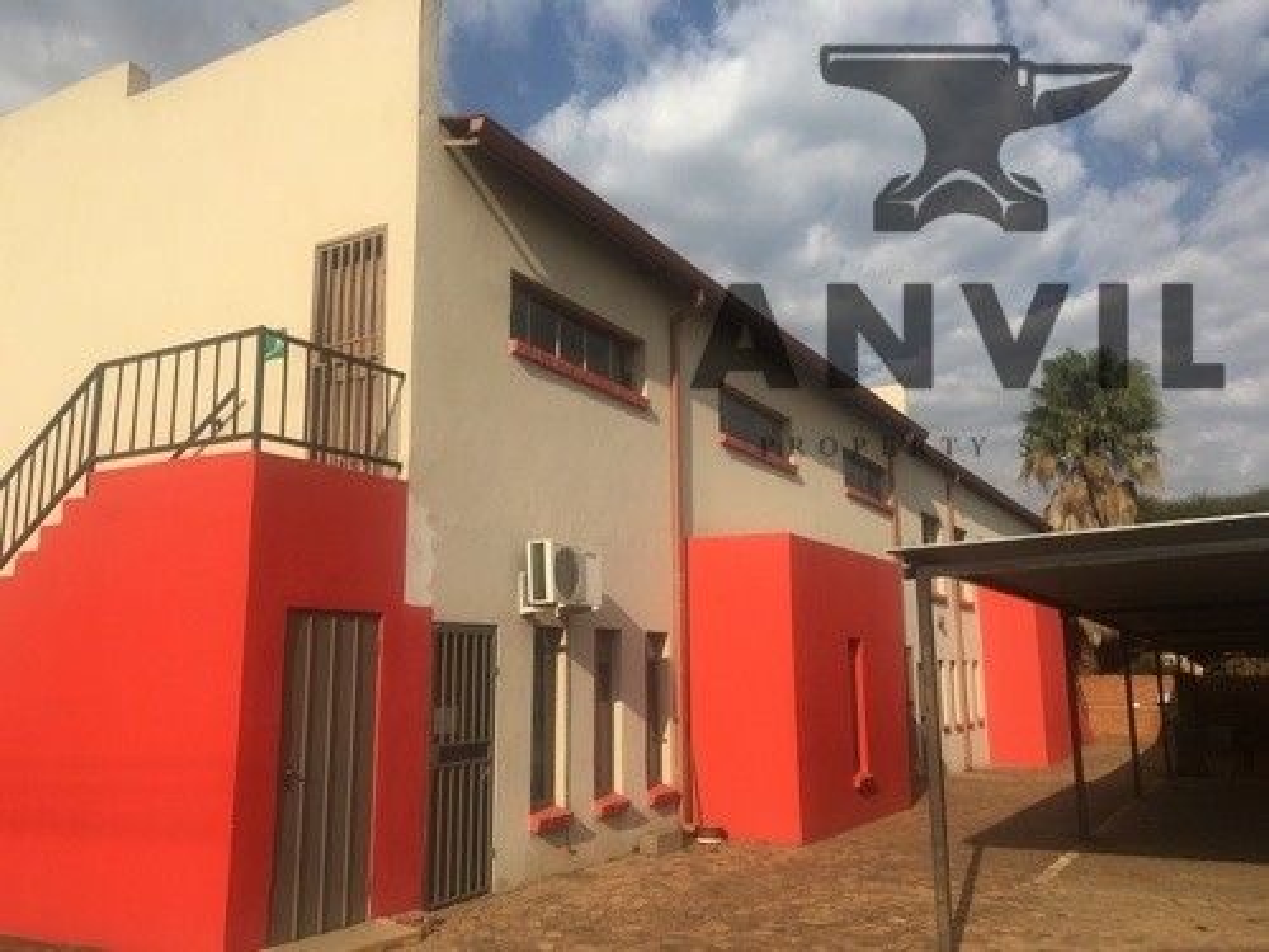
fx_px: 1063
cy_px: 476
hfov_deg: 61.7
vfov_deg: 48.2
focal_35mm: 29
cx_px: 634
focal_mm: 4.15
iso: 25
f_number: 2.2
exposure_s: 1/1538
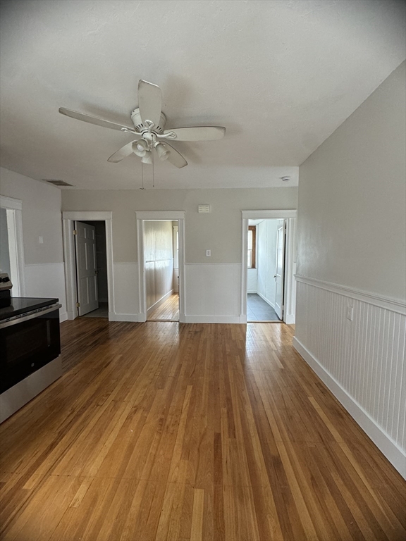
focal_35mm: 14
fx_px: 219
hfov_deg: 85.7
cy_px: 270
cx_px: 203
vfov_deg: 102.1
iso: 250
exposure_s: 1/99
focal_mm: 2.22
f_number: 2.2
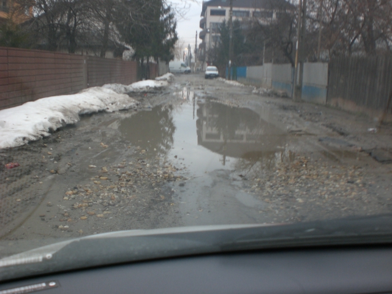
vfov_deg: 37.7
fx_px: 430
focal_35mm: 38
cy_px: 147
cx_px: 196
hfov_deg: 49.0
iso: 100
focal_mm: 6.3
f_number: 3.1
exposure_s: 1/100
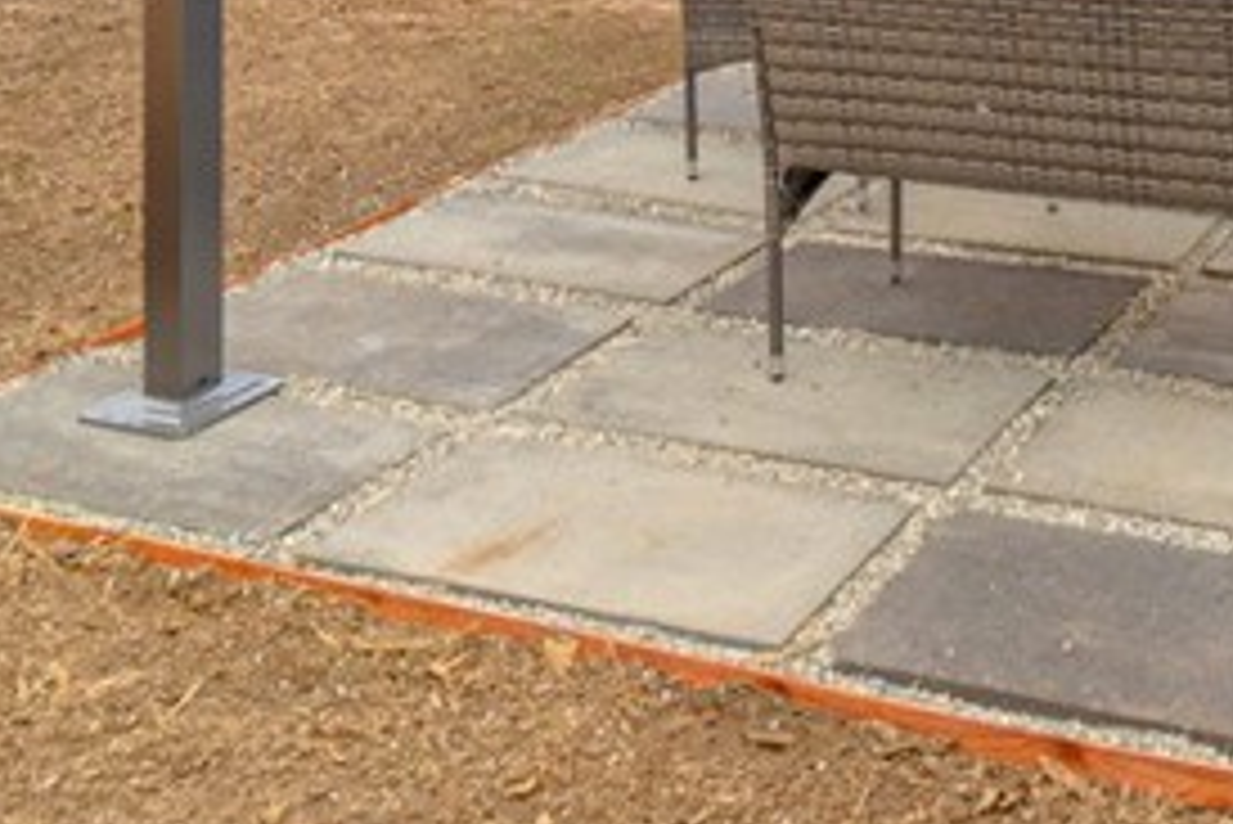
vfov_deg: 20.2
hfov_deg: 31.6
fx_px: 1919
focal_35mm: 56
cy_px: -468
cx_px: 1350
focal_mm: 10
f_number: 10
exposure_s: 1/50
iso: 100
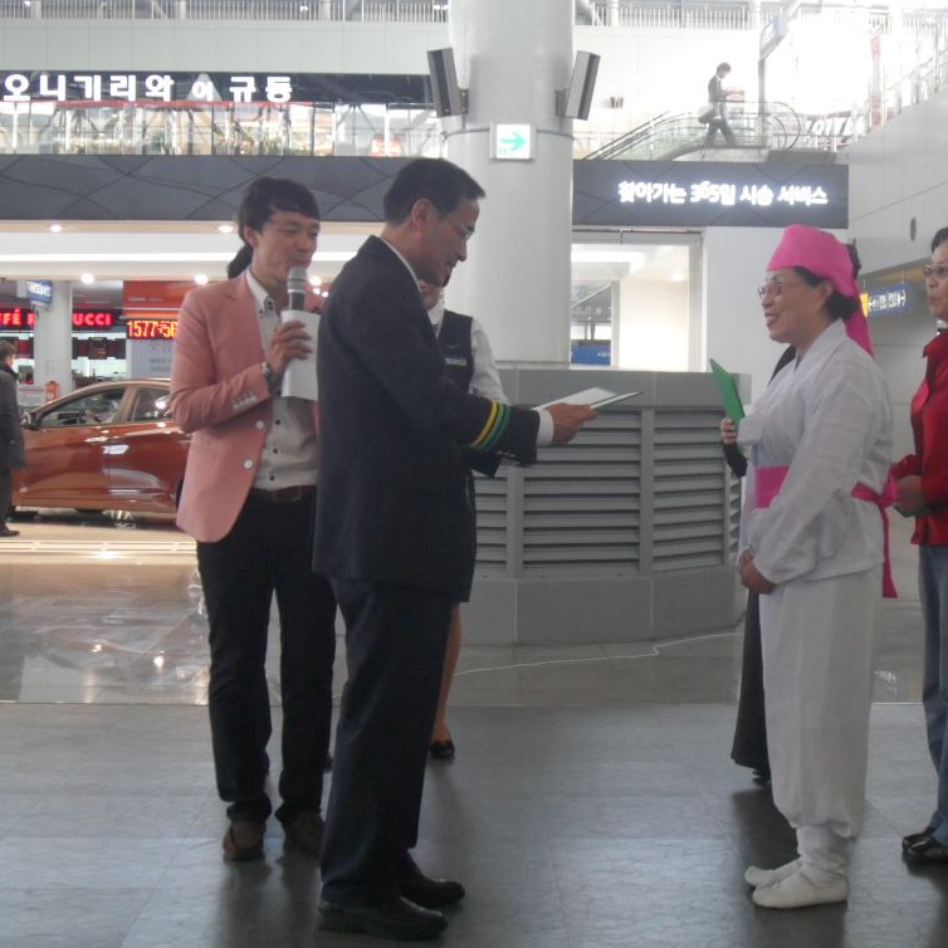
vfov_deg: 28.6
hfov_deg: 28.5
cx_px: 581
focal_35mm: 60
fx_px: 1859
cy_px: 477
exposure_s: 1/30
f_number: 3.3
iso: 160
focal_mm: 8.8
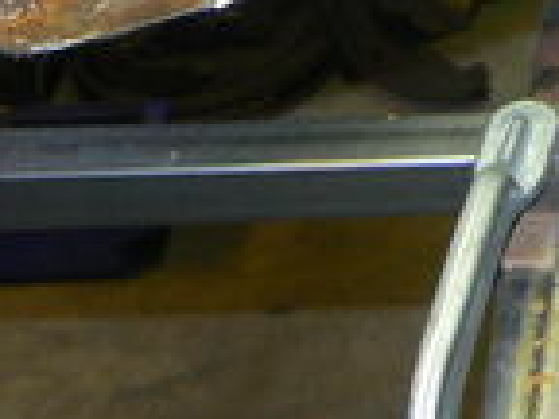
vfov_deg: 8.7
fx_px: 2584
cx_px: 947
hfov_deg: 11.6
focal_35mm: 160
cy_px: -466
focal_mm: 6
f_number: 2.8
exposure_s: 1/30
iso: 100
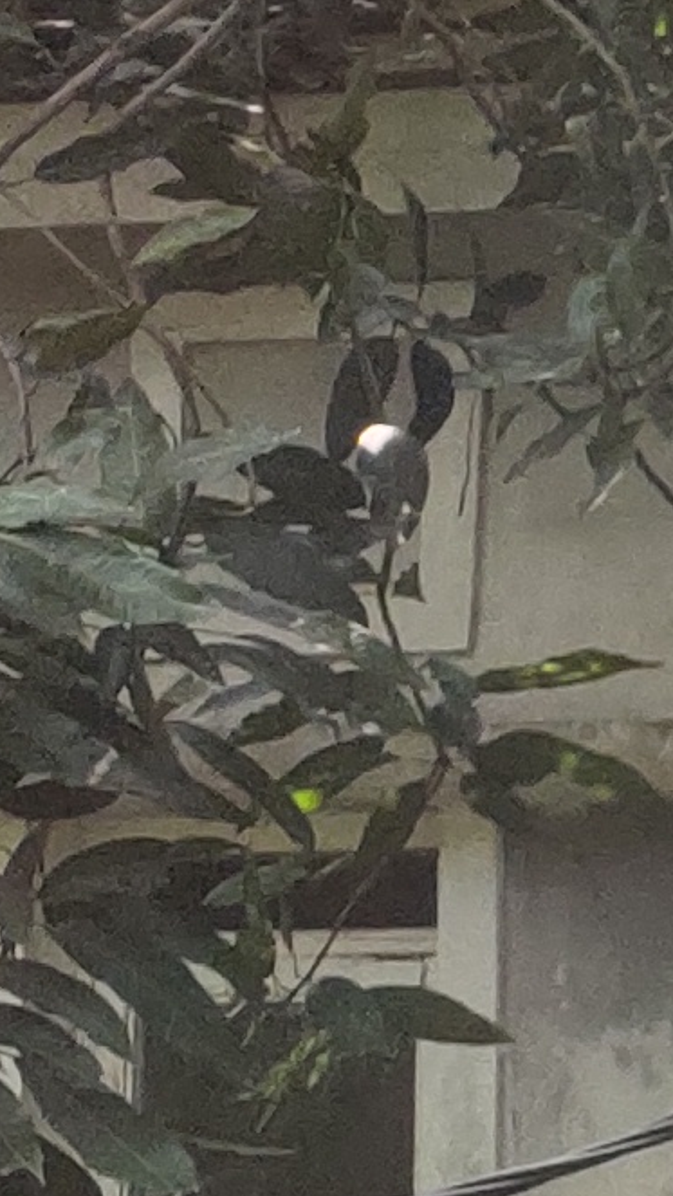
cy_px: 1230
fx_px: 5424
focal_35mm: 171
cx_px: 3574
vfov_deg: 12.4
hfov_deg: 5.2
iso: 56
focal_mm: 4.74
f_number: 1.79
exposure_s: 1/243
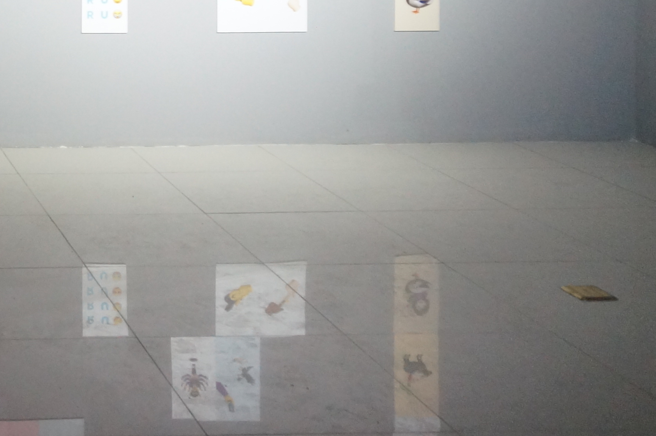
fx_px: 1274
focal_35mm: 70
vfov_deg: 17.9
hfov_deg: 24.9
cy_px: -167
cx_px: -208
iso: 1600
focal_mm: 16
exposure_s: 1/80
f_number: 4
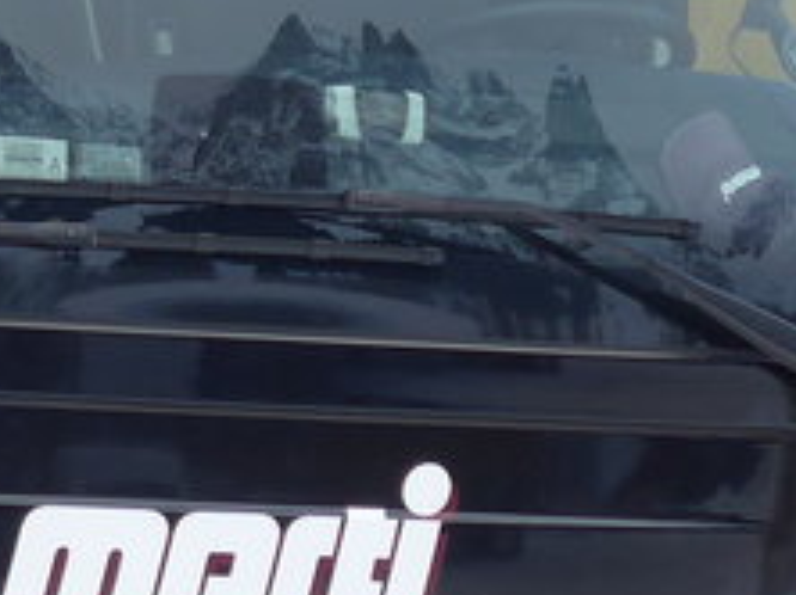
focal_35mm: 238
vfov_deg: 6.2
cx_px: -86
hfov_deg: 8.3
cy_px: -90
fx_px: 5467
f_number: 2.8
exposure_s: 1/250
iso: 80
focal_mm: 9
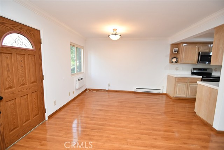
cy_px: 75
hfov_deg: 100.4
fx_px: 93
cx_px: 112
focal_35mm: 15
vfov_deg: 77.4
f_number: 4
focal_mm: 10
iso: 500
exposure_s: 1/60
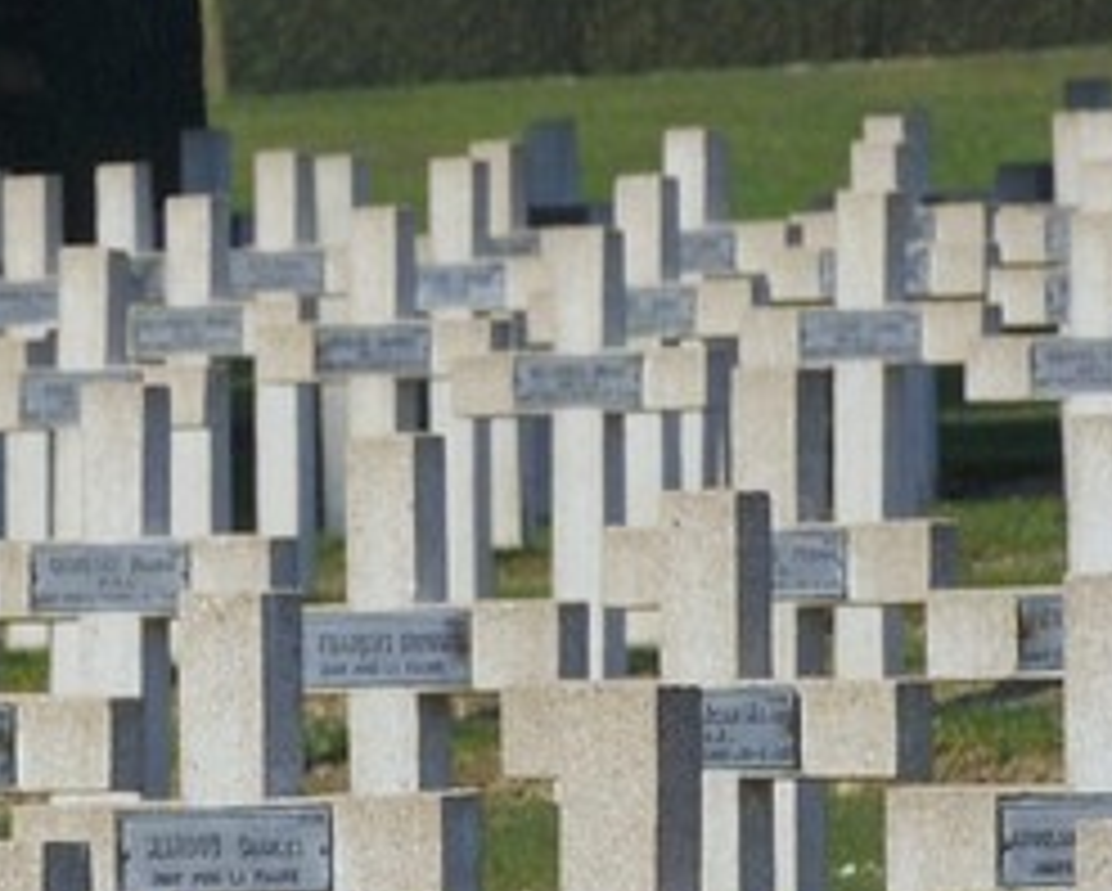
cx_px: -2170
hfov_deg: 1.6
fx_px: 39985
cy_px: 544
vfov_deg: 1.3
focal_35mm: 1214
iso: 200
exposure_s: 1/200
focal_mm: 200
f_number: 16
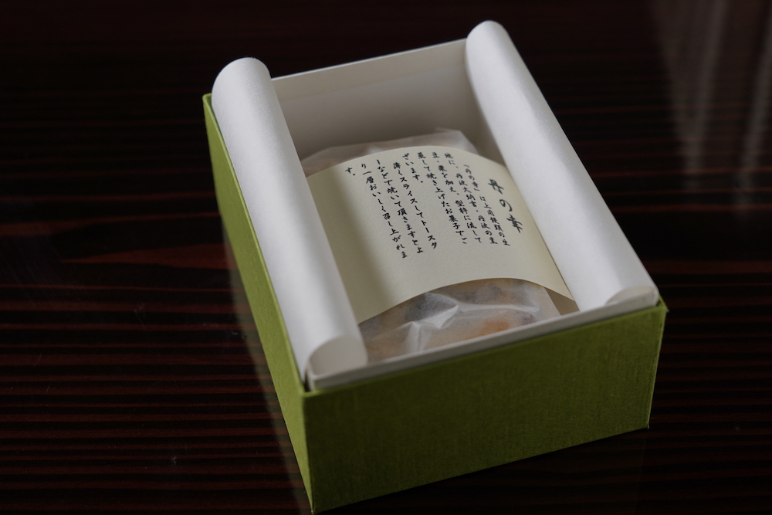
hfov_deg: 31.4
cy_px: 258
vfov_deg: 21.2
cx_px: 386
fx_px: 1373
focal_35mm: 64
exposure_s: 1/90
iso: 100
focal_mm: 64
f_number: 5.6
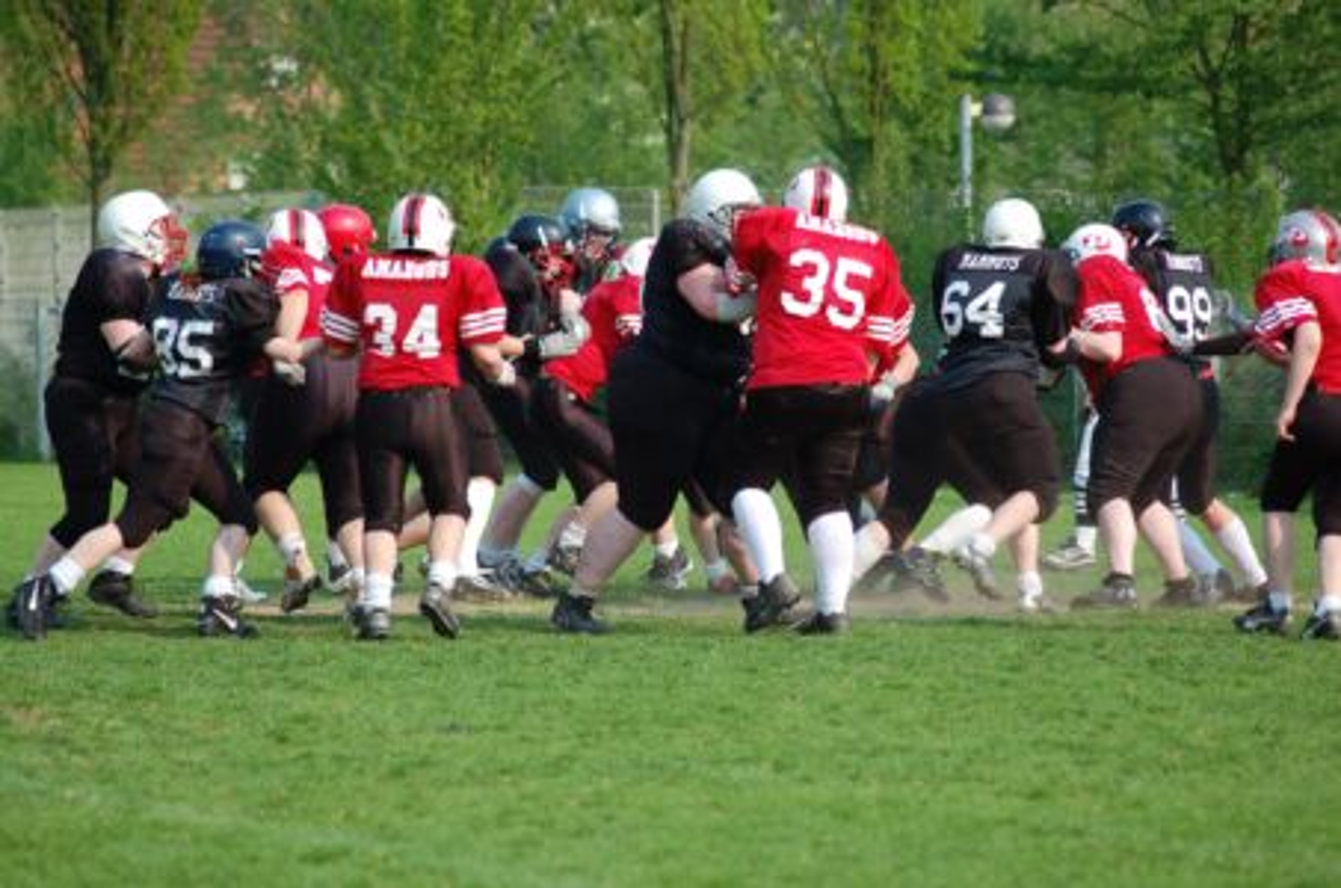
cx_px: 670
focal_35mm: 202
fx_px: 7527
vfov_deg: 6.8
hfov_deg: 10.2
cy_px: 444
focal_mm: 135
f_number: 4.5
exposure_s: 1/1000
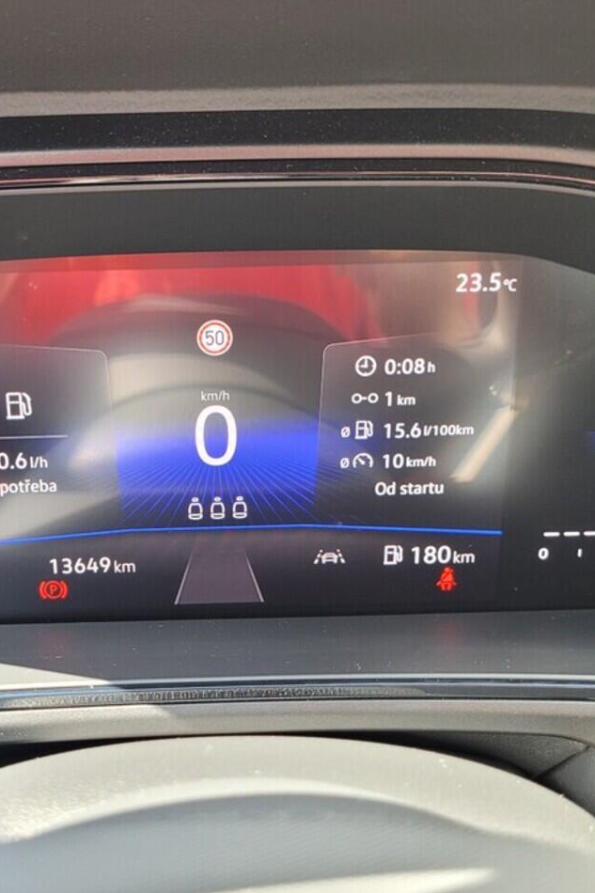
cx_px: 200
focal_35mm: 41
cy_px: 499
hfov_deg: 32.4
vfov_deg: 47.3
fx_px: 1017
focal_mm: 5.4
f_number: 1.8
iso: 125
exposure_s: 1/100
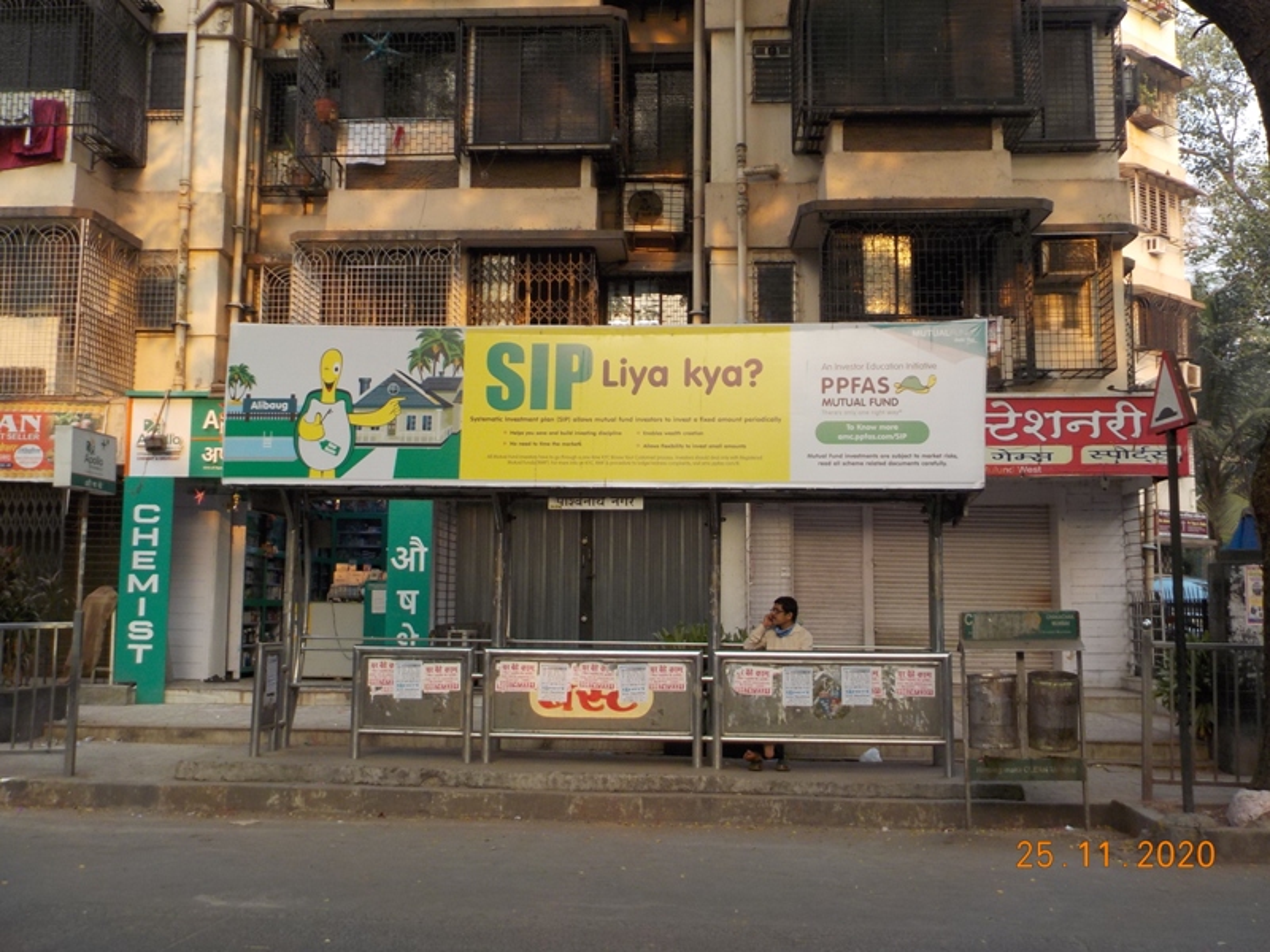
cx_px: 635
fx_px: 1394
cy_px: 476
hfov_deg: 49.0
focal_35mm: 38
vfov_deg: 37.7
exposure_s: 1/100
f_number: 3.7
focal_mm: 5.2
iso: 125
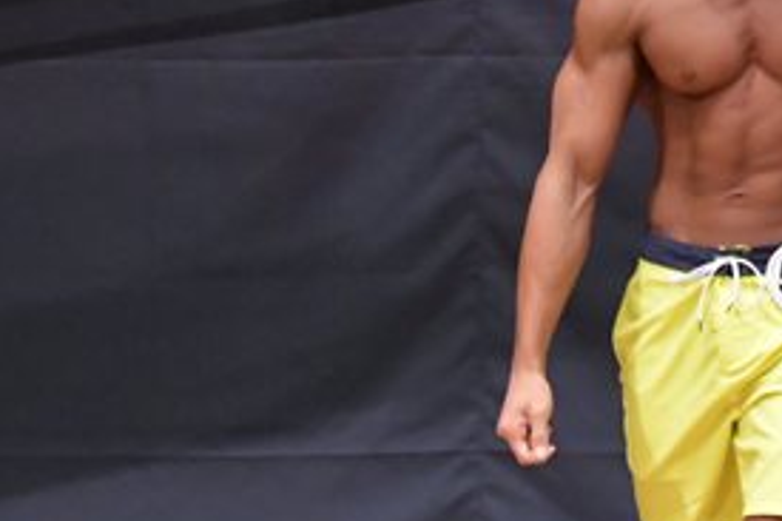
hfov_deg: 2.3
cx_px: 684
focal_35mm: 888
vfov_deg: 1.5
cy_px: 339
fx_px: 19277
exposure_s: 1/400
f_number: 5.6
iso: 6400
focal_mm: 210
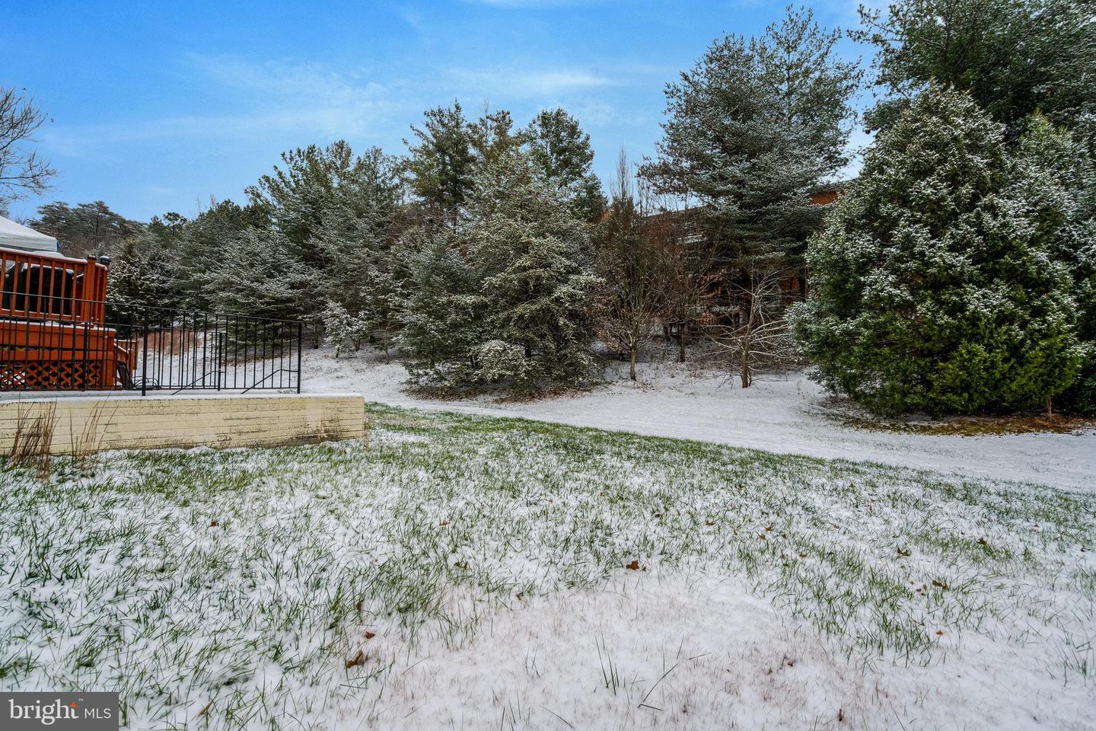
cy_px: 366
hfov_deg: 96.7
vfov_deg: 73.7
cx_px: 548
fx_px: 487
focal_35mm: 16
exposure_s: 1/1250
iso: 1250
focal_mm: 16
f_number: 8
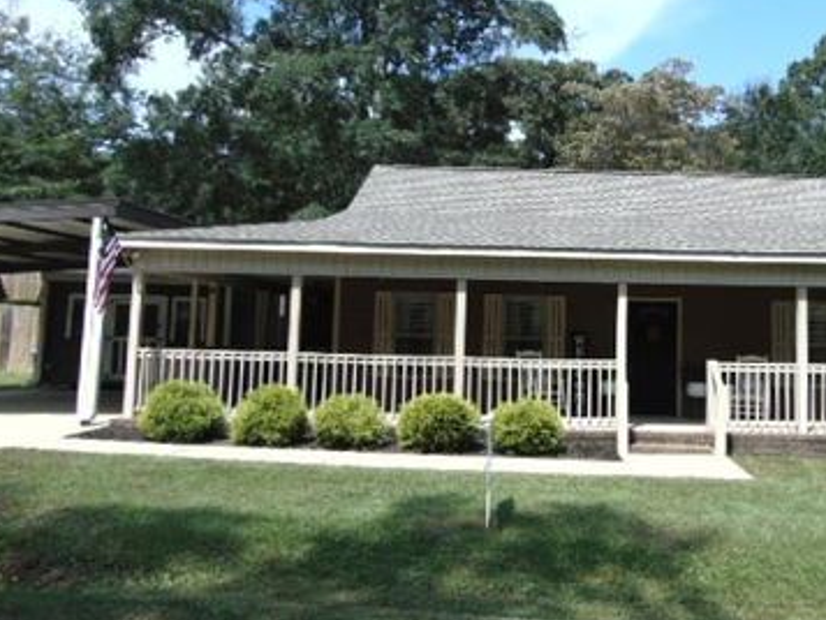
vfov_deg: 40.6
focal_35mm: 35
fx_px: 835
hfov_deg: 51.5
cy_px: 258
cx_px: 562
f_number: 3
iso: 80
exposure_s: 1/800
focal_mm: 4.5
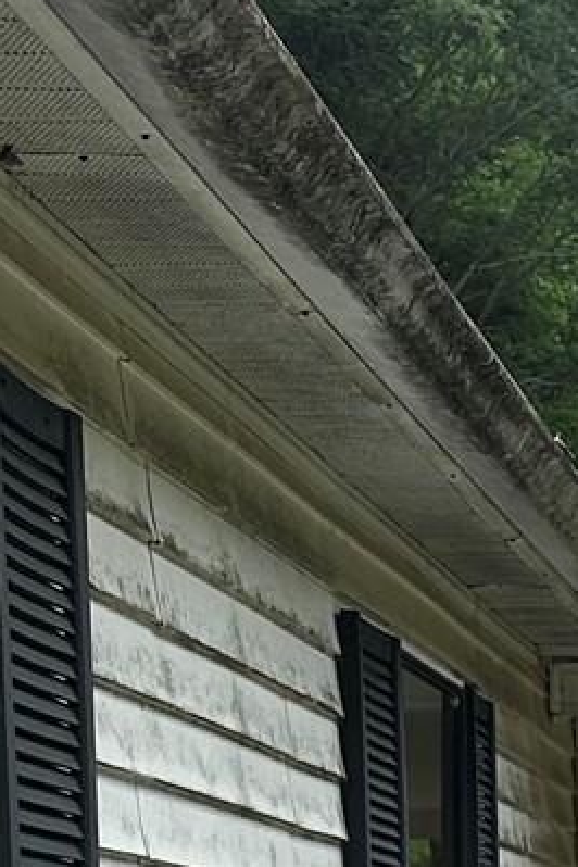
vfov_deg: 14.9
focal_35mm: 128
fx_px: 3082
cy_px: 1286
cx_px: 1180
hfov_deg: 9.9
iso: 80
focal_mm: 6.86
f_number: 1.78
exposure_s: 1/2410
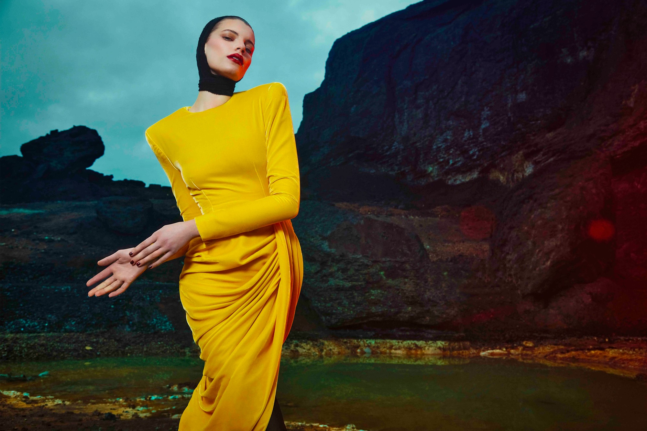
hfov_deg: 50.7
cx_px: 324
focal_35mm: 38
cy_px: 216
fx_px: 683
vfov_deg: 35.0
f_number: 7.1
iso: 500
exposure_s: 1/250
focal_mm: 38
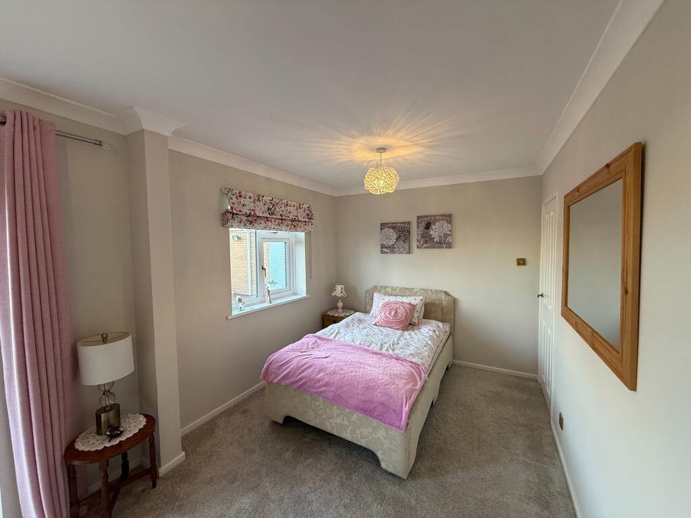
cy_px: 259
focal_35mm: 14
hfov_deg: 102.1
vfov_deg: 85.7
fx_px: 279
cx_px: 346
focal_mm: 2.22
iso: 125
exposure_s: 1/100
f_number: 2.2
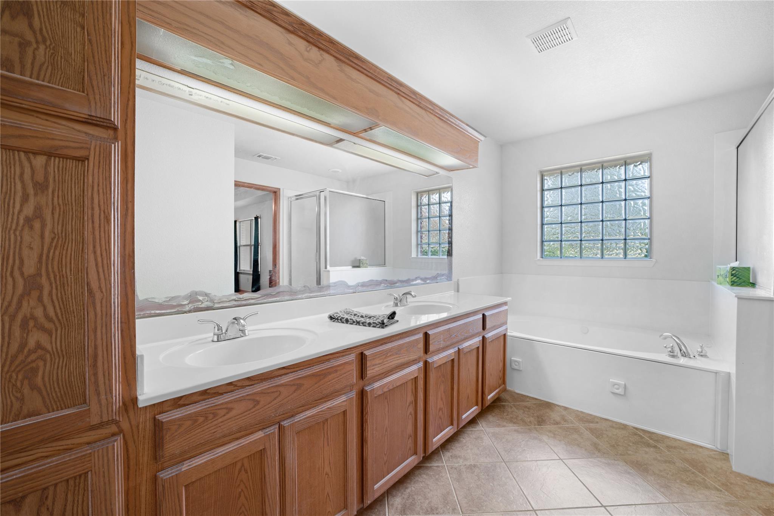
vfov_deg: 81.2
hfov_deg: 104.3
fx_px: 301
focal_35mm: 14
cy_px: 258
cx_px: 387
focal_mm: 14
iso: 100
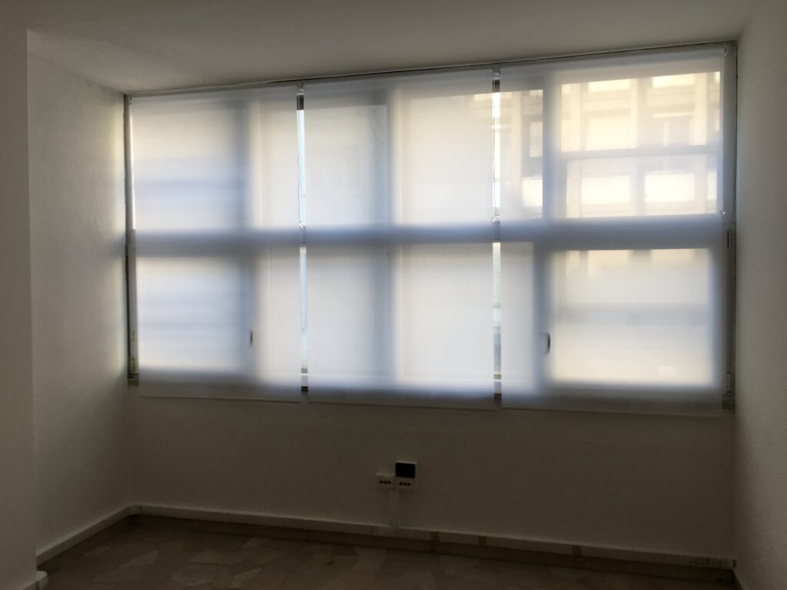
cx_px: 394
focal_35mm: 29
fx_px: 659
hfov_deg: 61.7
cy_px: 295
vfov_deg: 48.2
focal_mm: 4.15
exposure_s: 1/50
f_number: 2.2
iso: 25
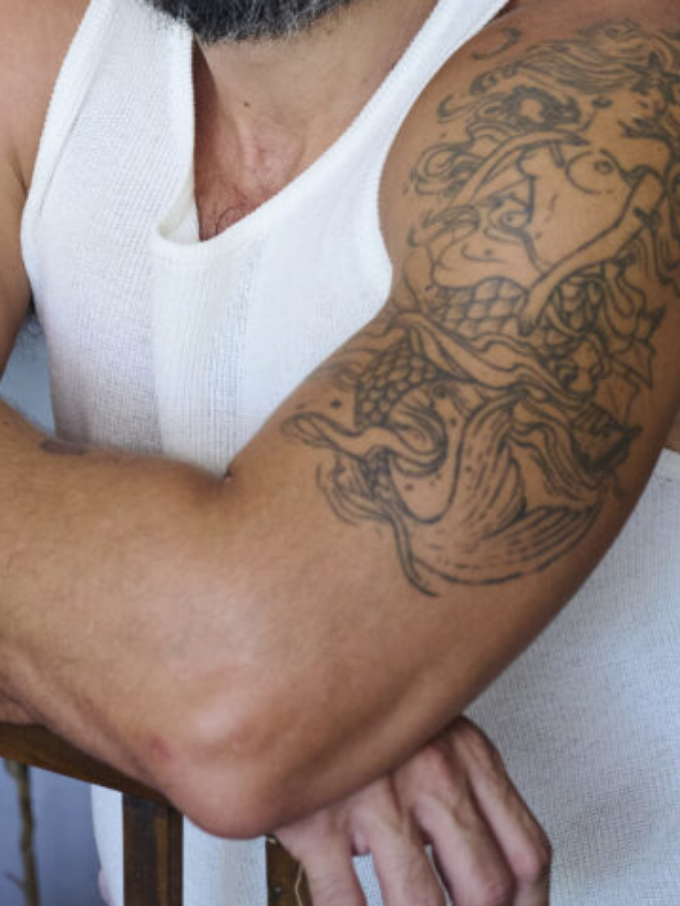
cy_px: 45
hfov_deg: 10.3
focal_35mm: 144
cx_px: 156
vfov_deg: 13.5
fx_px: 3768
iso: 1600
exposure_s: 1/90
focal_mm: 70
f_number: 4.8
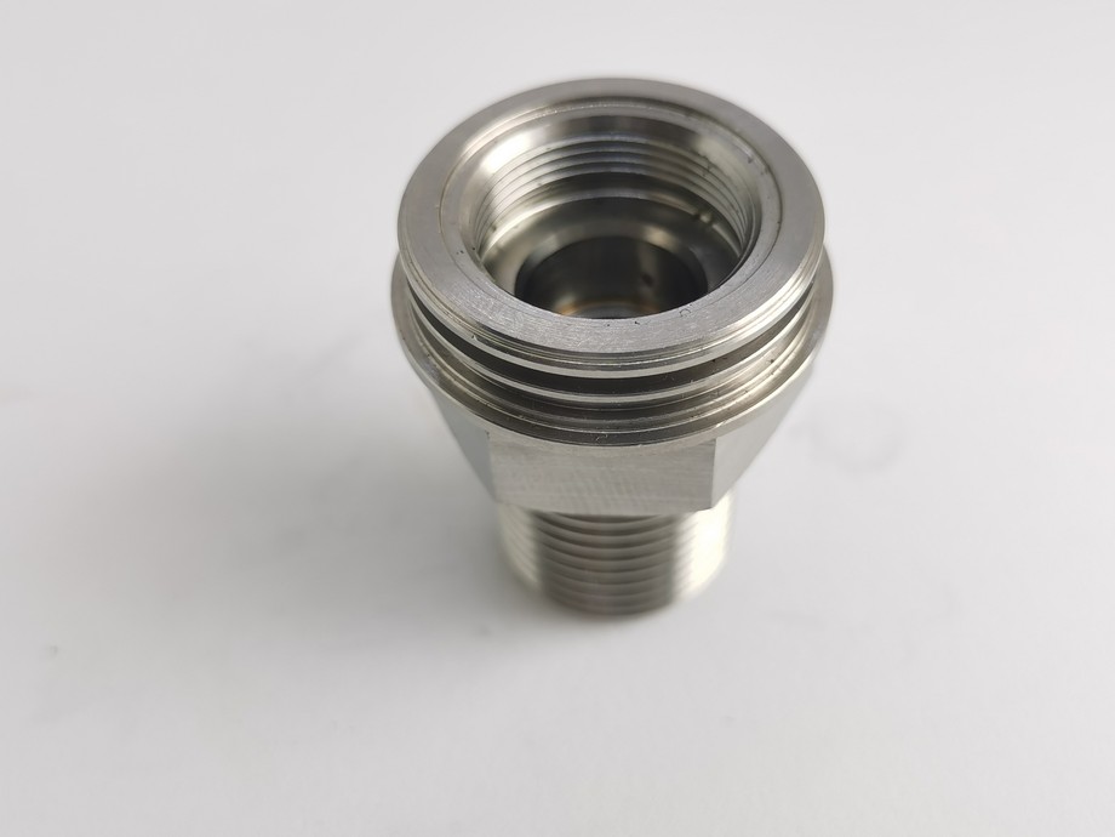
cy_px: 418
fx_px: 1353
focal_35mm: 42
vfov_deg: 34.3
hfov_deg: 44.8
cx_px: 558
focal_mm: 5.58
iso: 50
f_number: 1.8
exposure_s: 1/477
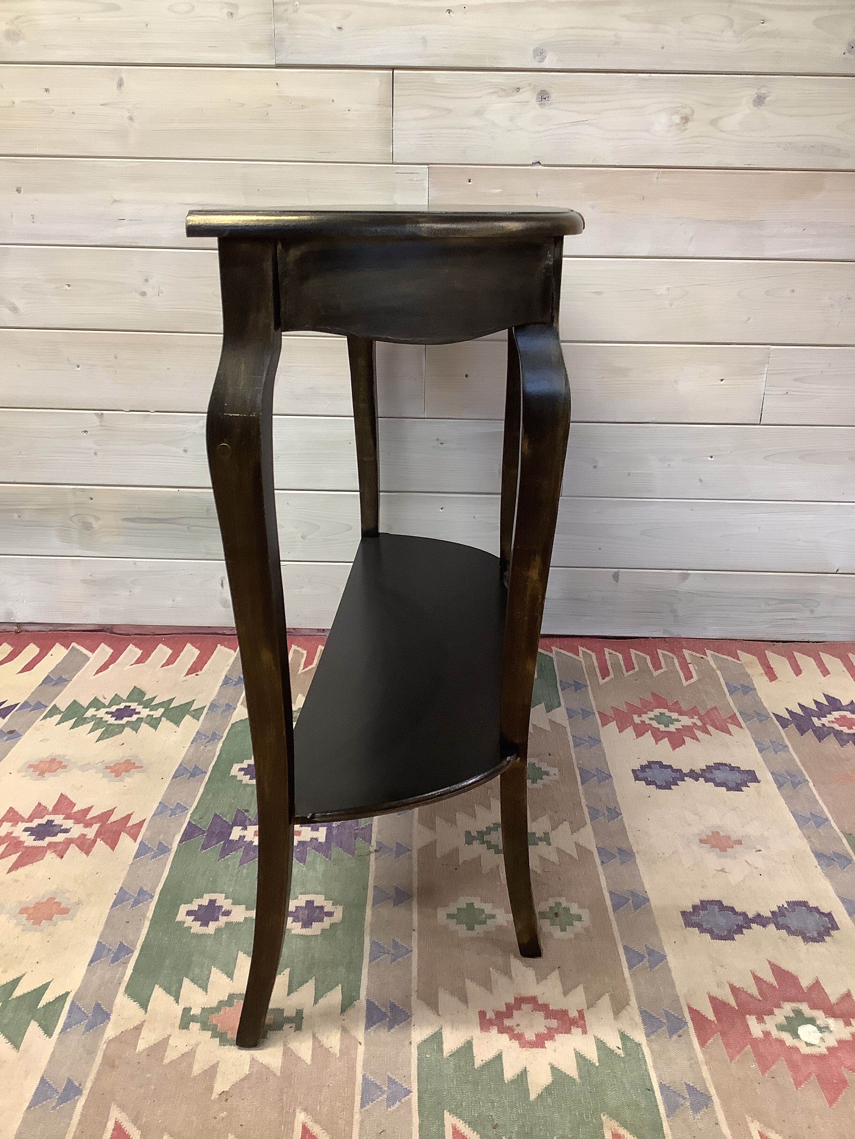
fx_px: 1021
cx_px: 428
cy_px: 570
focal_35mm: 31
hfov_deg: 45.4
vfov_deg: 58.4
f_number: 2.4
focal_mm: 3.3
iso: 160
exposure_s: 1/50
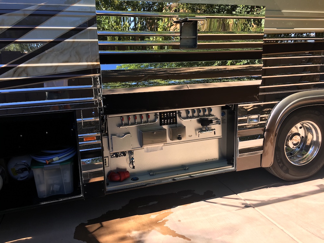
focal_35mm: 29
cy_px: 122
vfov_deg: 48.2
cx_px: 162
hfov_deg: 61.7
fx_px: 271
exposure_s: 1/442
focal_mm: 4.15
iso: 25
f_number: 2.2
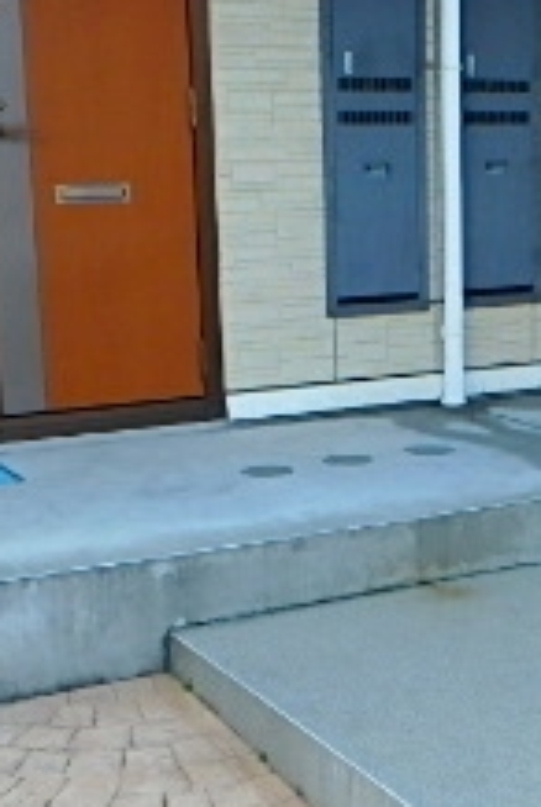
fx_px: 1438
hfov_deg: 21.2
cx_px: 396
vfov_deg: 31.3
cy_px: 500
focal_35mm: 64
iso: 125
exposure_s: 1/200
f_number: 3.5
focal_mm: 3.7
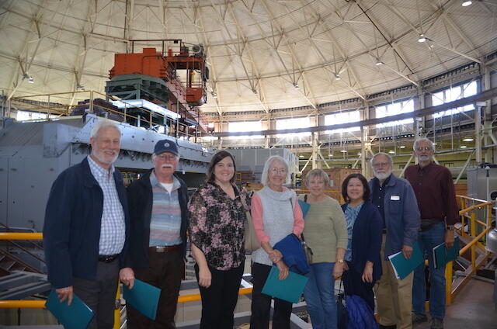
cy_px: 164
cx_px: 248
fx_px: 331
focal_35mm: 24
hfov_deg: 73.8
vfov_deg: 52.9
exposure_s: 1/60
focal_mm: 16
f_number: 4
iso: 400
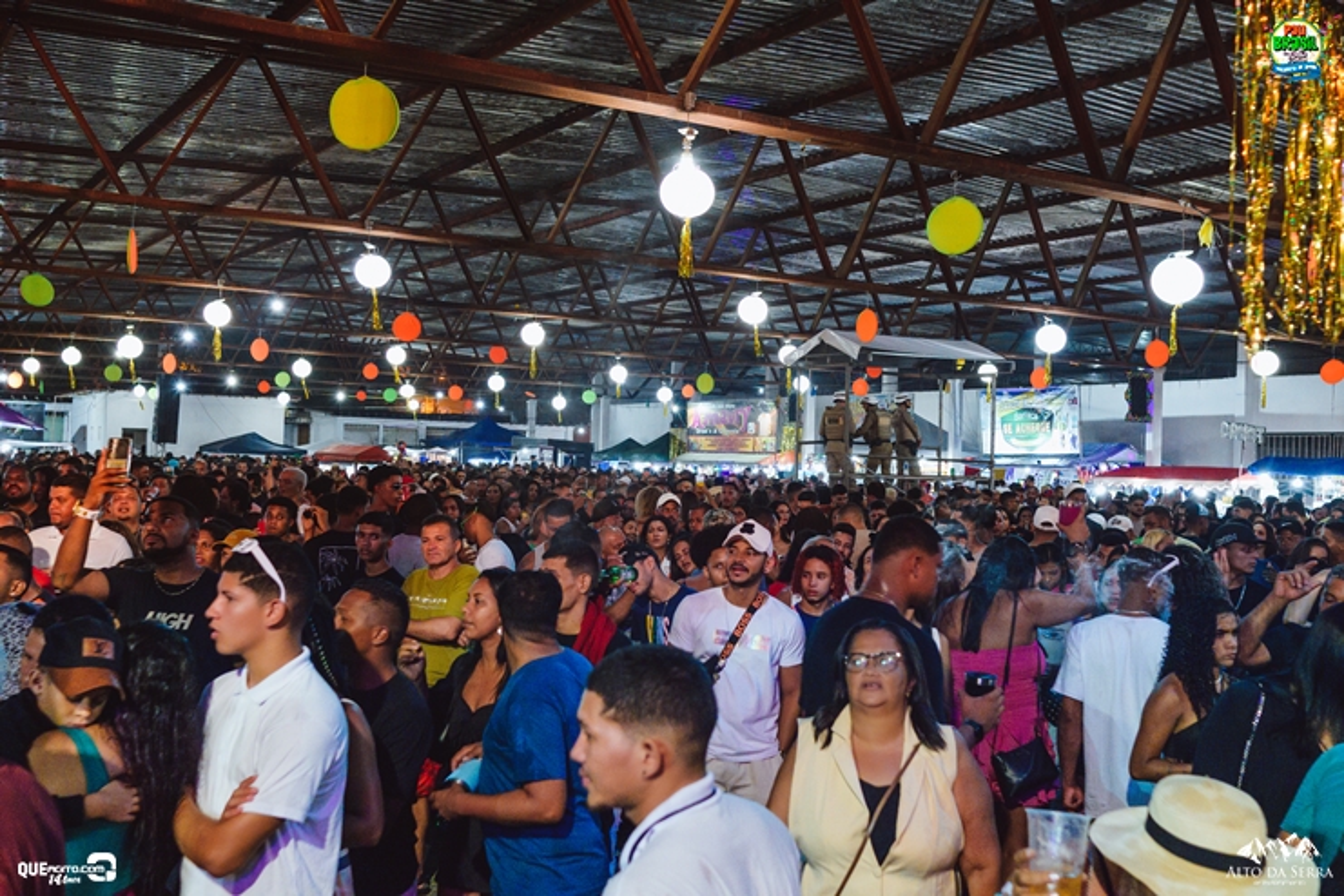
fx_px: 1344
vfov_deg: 36.9
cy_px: 448
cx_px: 672
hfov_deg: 53.1
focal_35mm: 36
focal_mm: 24
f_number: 2.8
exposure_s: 1/160
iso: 2500
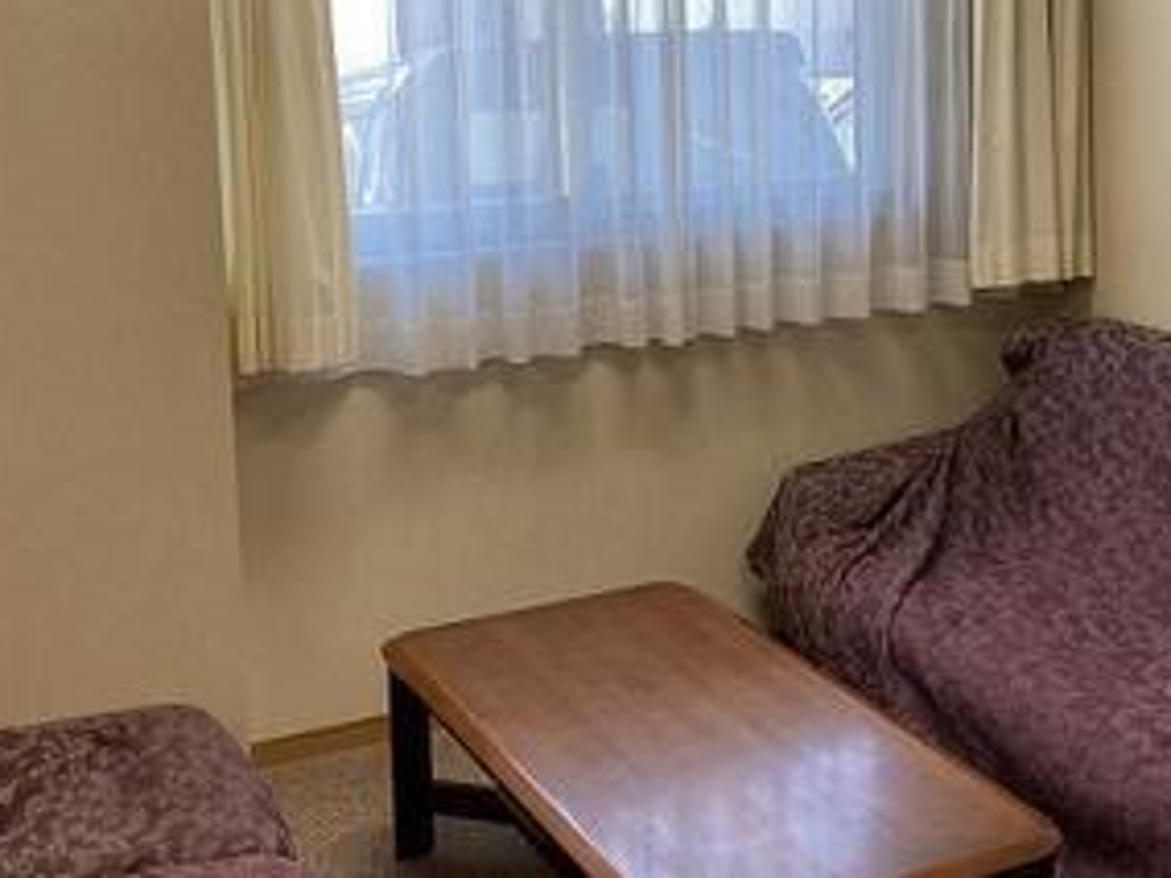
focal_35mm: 55
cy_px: 190
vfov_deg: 26.1
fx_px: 1861
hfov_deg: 34.8
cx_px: 717
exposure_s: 1/100
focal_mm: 4.25
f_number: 1.8
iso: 50
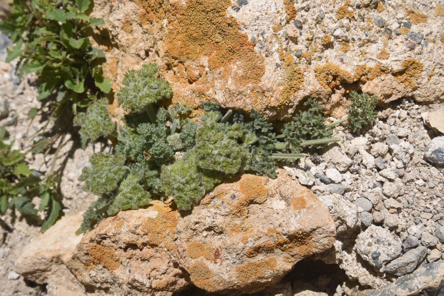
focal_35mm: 72
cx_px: 222
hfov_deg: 28.1
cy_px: 148
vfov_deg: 18.9
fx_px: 888
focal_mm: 72
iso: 160
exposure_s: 1/160
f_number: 18
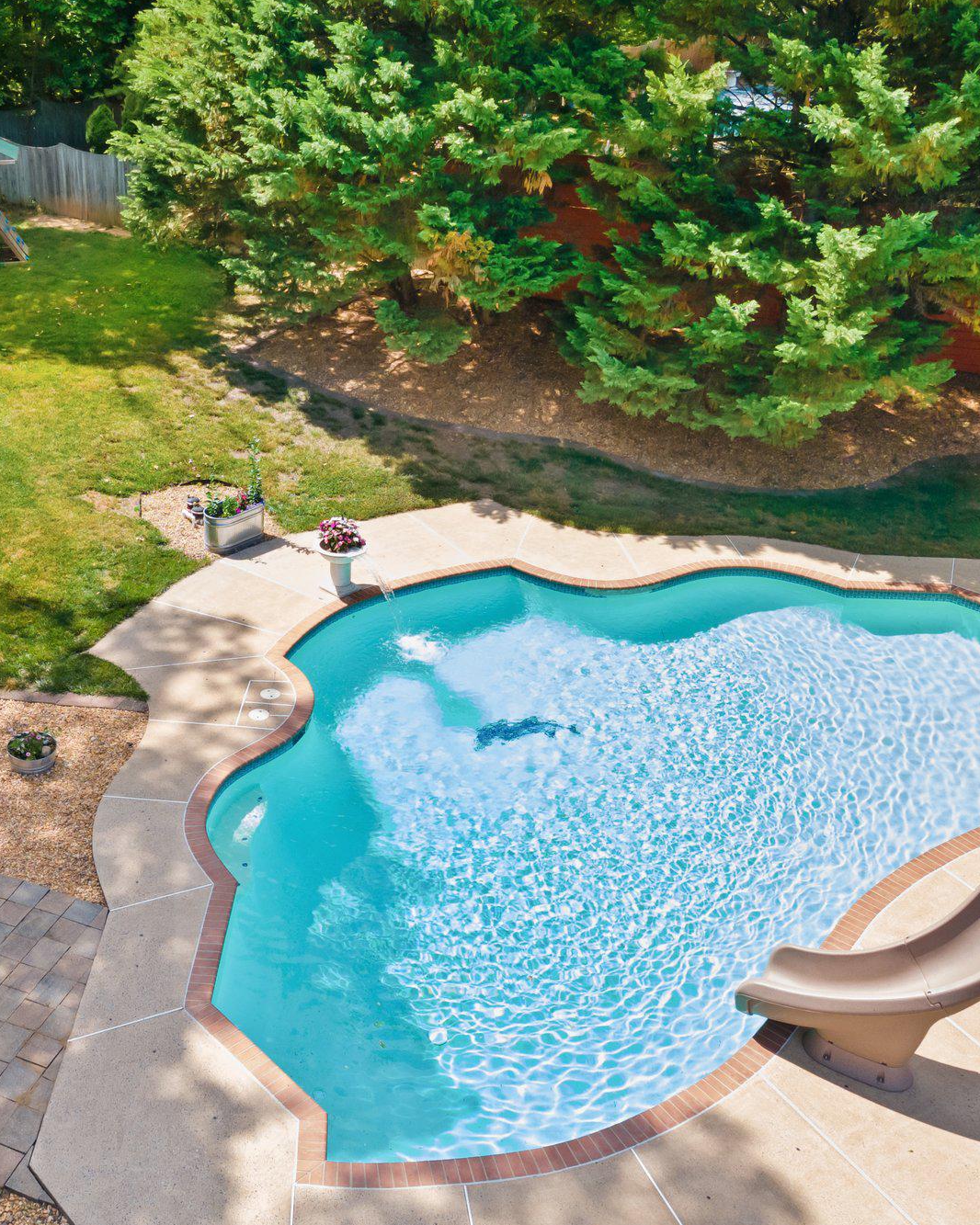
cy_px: 548
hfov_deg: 40.2
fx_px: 1305
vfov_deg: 50.2
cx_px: 261
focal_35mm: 36
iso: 100
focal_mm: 4.5
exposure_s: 1/240
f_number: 2.8
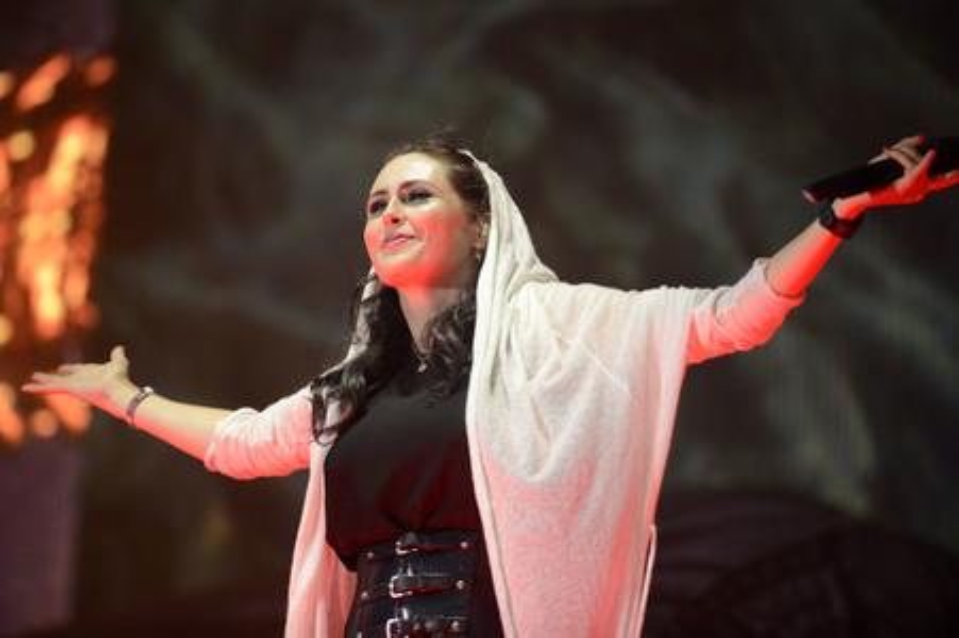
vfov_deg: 7.2
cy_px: 319
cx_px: 480
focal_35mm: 190
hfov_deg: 10.8
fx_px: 5058
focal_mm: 190
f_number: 2.8
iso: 800
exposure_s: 1/320
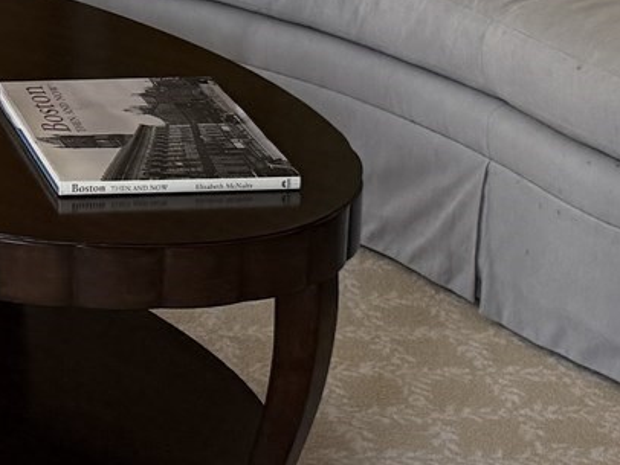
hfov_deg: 15.2
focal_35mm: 121
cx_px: -283
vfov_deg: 11.3
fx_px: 2168
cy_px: -387
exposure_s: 1/196
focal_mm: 6.76
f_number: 1.78
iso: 125
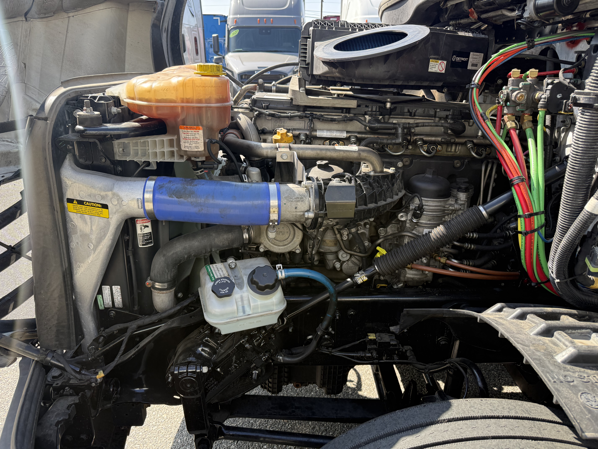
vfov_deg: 56.8
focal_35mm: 24
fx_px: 415
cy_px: 224
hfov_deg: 71.6
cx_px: 299
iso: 100
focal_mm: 6.76
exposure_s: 1/627
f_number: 1.78
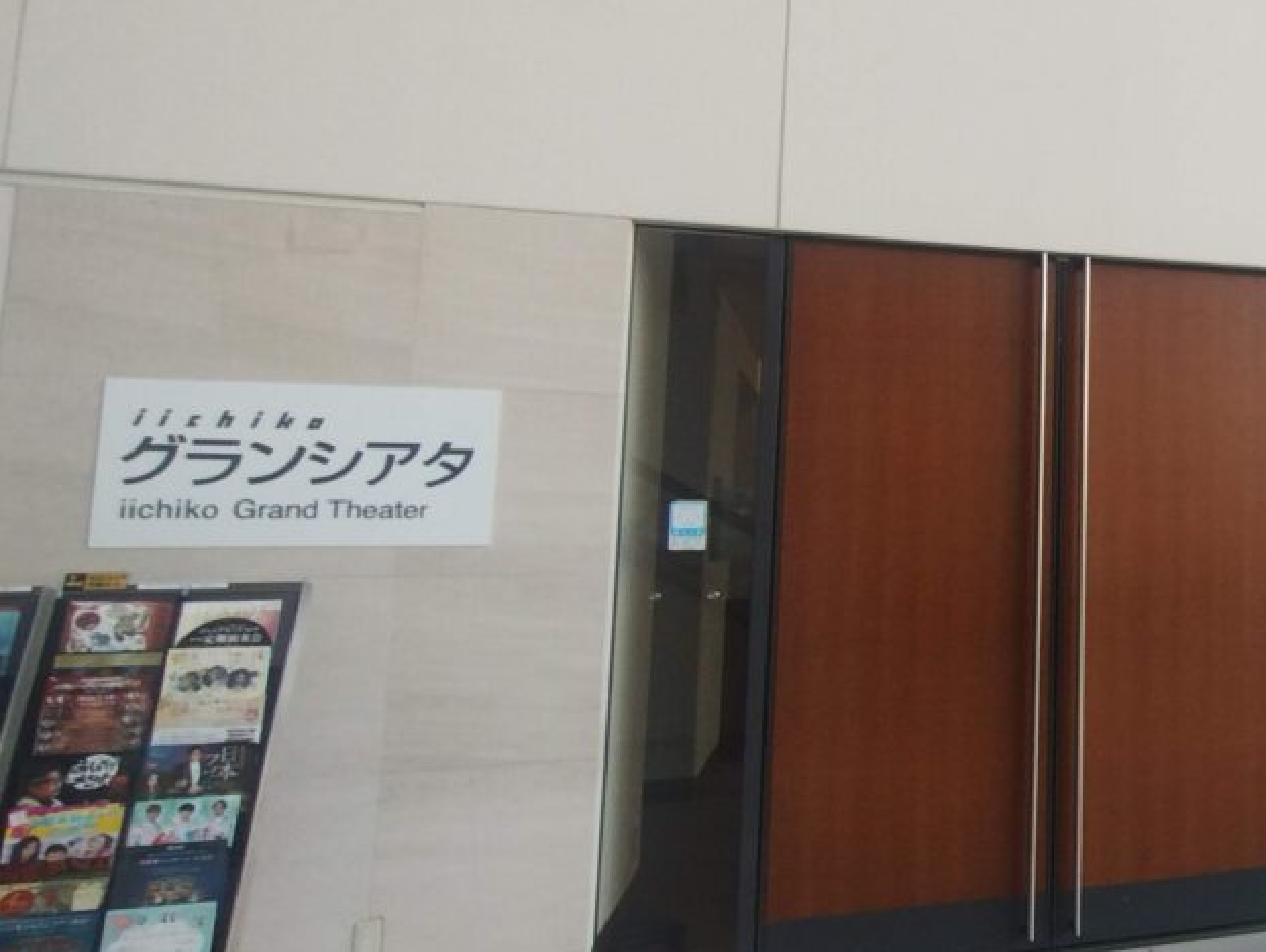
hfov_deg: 45.5
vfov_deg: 42.9
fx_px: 1208
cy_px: 408
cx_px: 1301
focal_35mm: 33
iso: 111
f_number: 2.2
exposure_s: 1/50
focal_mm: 1.66
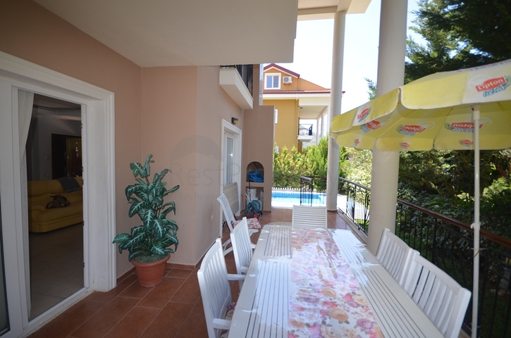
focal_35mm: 15
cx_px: 256
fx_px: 212
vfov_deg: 77.1
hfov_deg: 100.5
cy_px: 169
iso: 125
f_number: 4
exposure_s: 1/200
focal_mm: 10
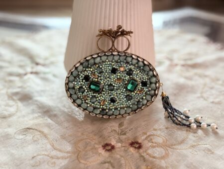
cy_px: 84
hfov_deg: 39.6
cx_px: 112
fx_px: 311
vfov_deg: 30.3
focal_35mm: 48
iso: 250
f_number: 1.78
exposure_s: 1/46
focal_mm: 6.76
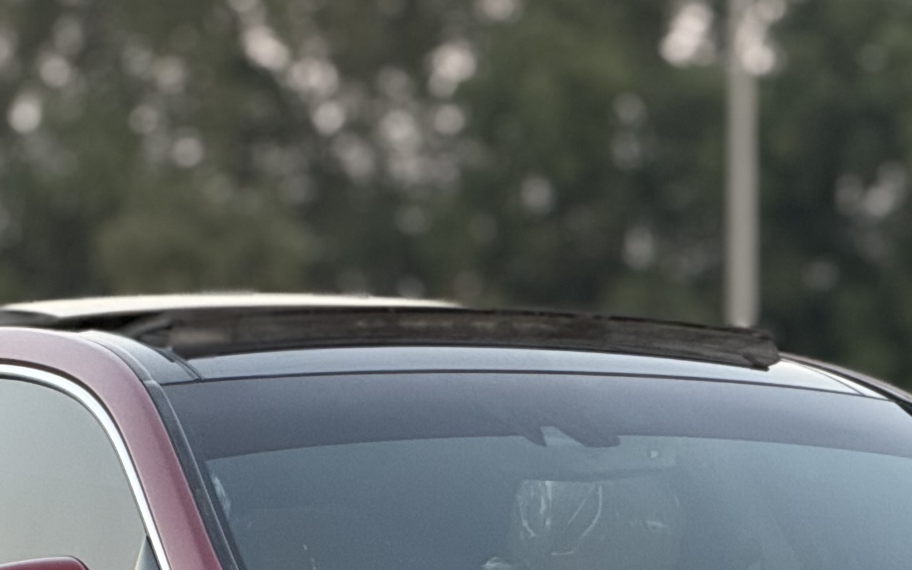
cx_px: 516
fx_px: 9296
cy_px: 805
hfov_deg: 5.6
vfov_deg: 3.5
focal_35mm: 374
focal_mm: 15.66
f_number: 2.8
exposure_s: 1/99
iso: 160
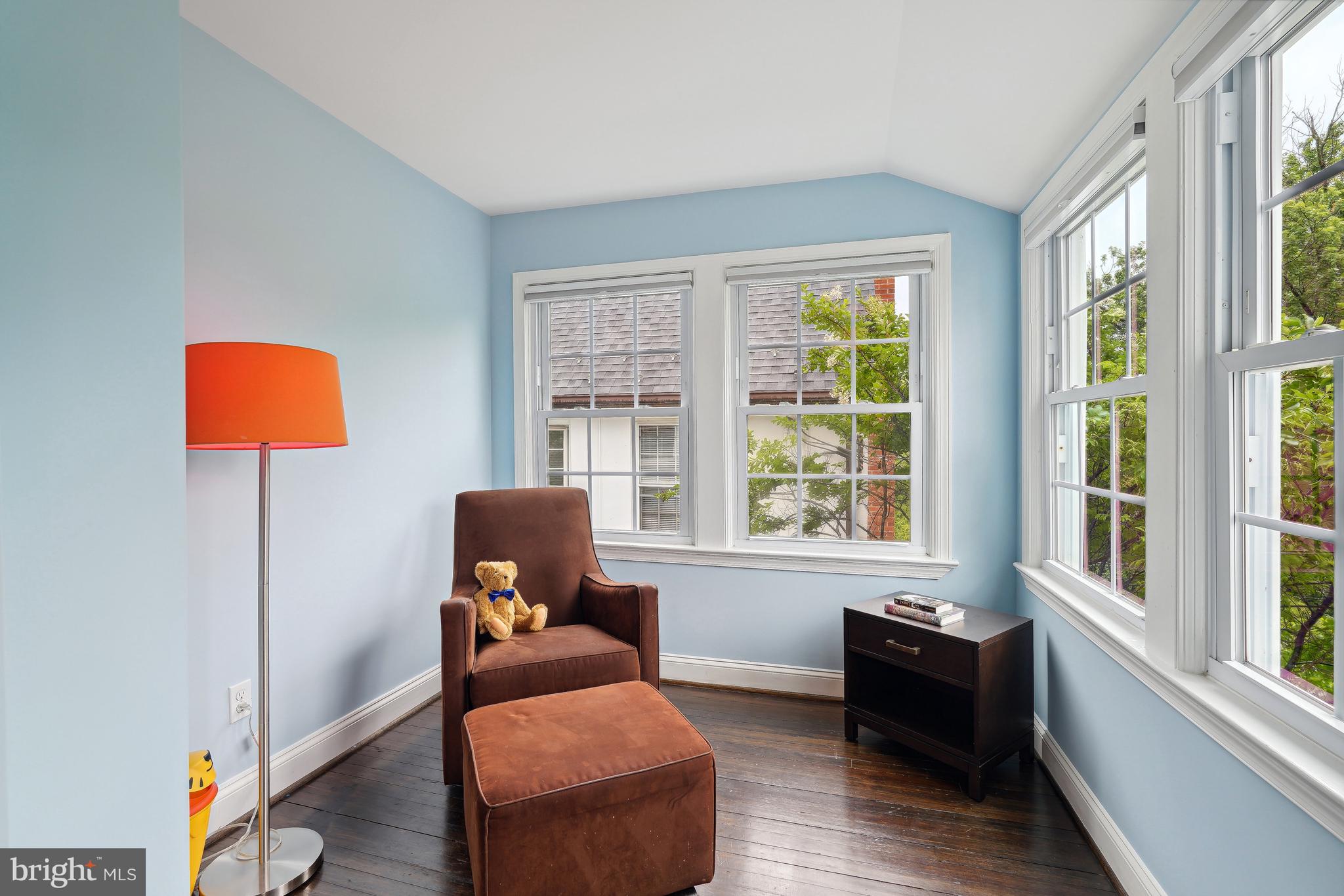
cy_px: 448
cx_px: 672
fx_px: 597
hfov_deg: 96.7
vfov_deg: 73.8
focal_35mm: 16
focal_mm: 16
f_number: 8
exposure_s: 1/10
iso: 200
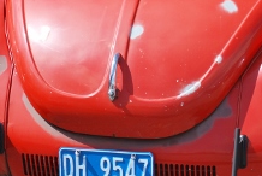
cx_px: 206
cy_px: 19
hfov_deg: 7.8
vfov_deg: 5.2
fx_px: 1924
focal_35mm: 264
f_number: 5.6
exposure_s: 1/500
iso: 125
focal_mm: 60
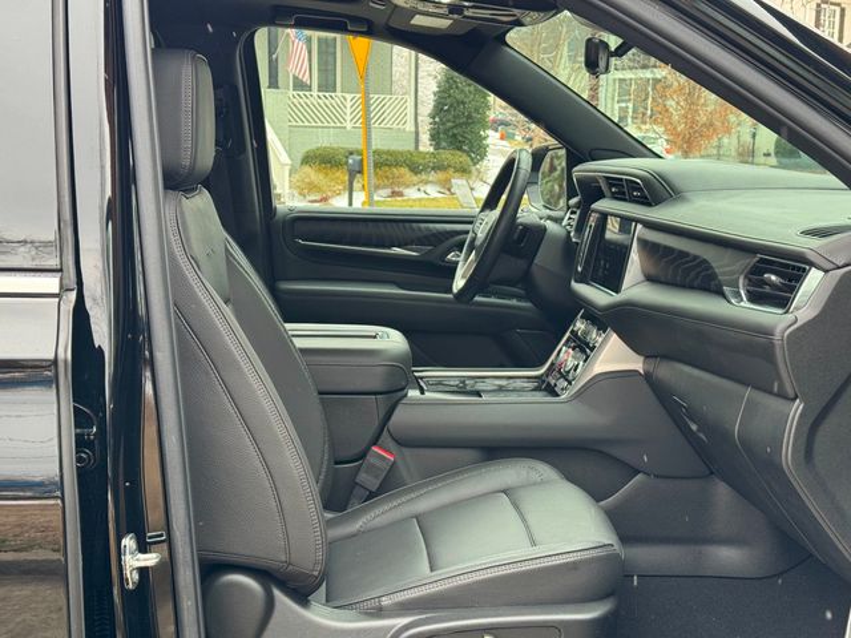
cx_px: 426
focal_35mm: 48
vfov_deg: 30.3
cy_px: 319
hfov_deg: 39.7
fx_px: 1180
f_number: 1.78
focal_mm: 6.76
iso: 100
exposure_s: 1/76
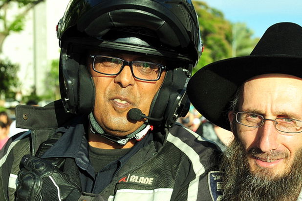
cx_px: 147
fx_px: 646
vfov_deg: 17.6
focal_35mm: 77
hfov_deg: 26.3
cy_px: 161
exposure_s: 1/1250
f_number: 4.5
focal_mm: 34
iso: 250
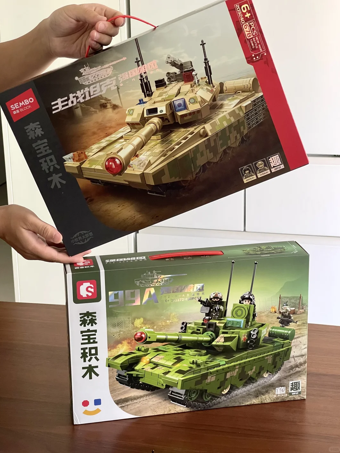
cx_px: 170
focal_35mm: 65
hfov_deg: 22.6
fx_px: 852
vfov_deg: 29.8
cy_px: 225
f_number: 2.2
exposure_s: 1/60
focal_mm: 7.5
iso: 320
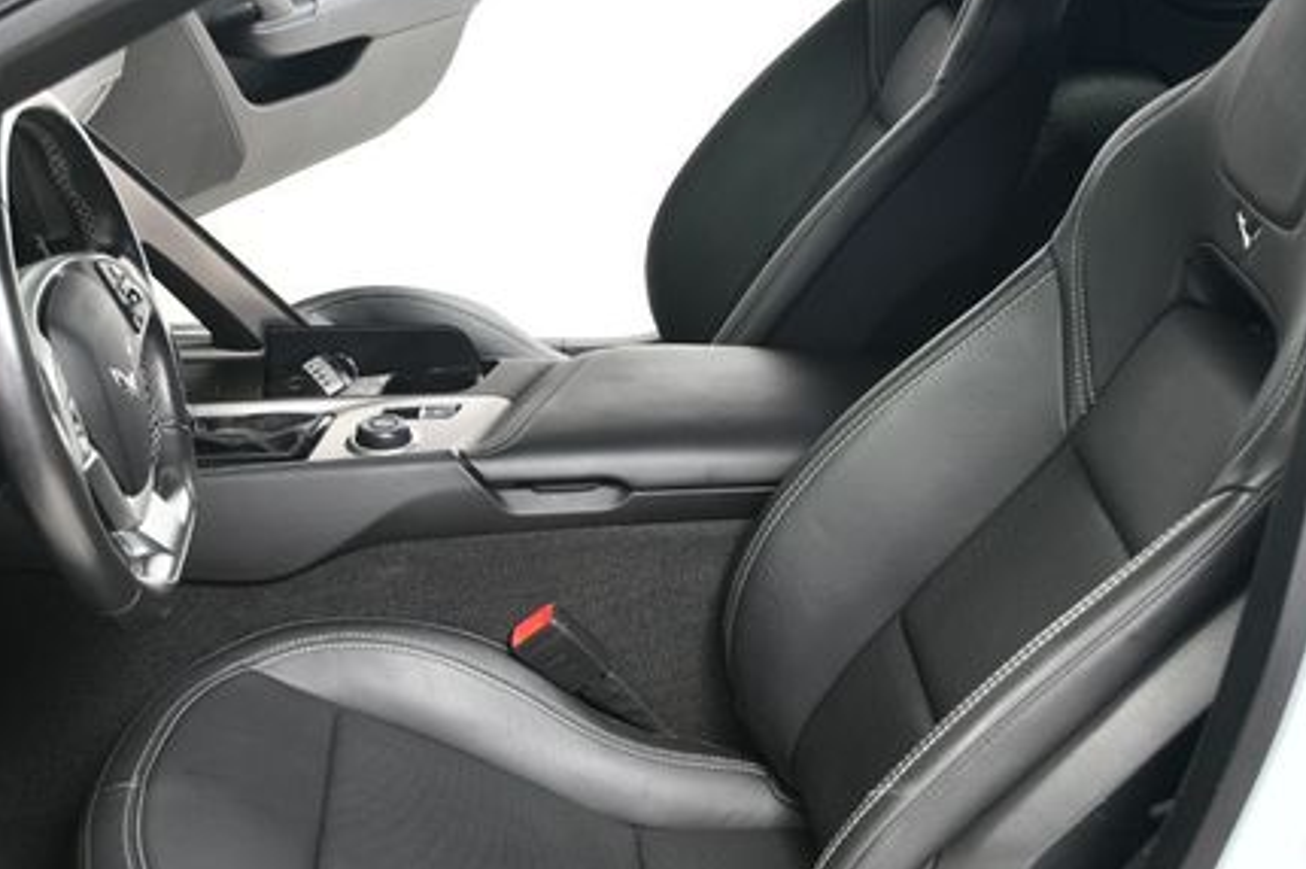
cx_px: 556
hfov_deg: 34.4
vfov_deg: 23.3
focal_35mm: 58
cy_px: 523
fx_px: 2102
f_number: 4.5
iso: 100
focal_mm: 26
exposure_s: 1/160
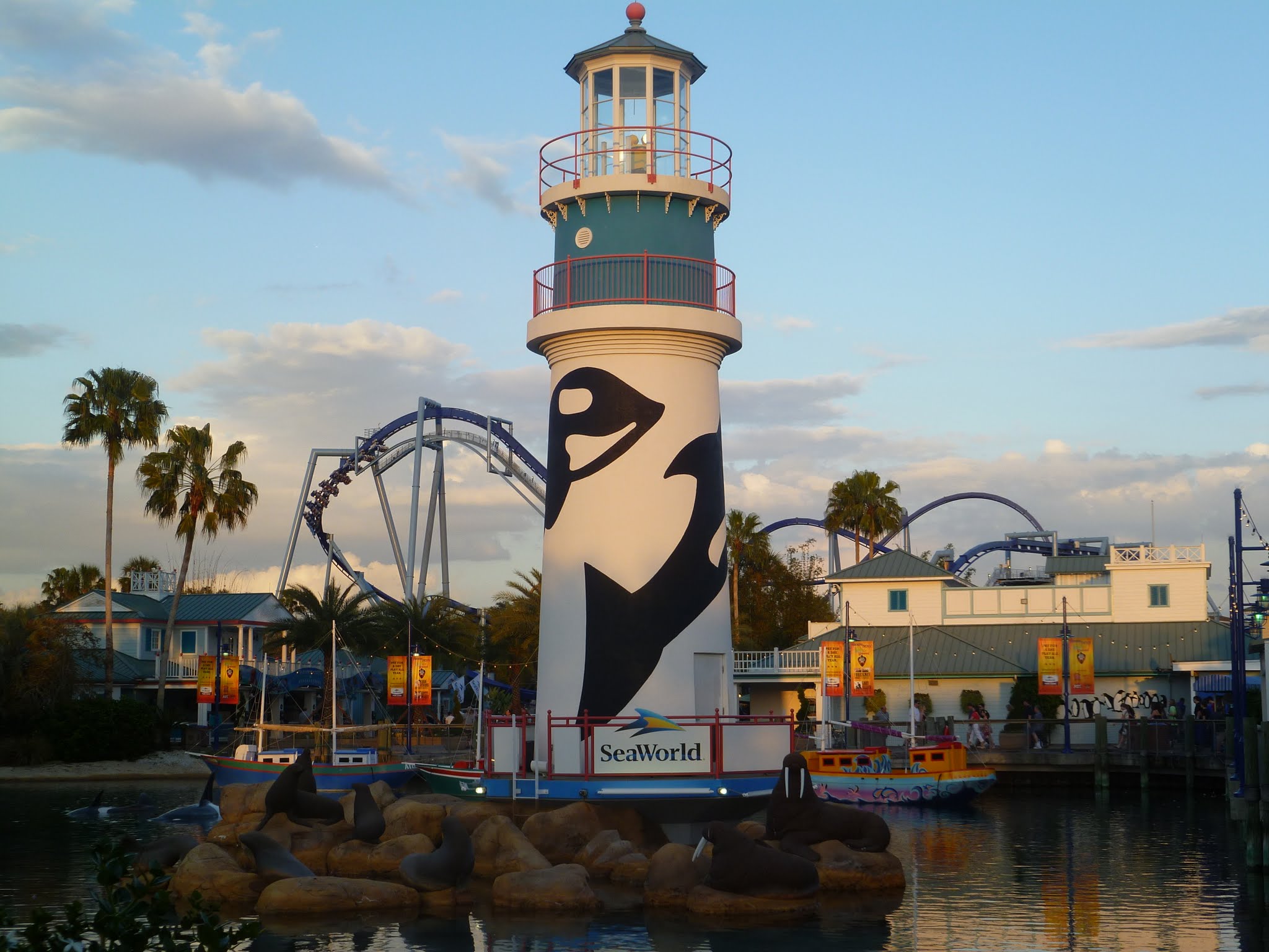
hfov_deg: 35.5
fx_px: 1980
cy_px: 476
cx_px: 634
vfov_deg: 27.0
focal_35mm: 54
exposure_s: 1/160
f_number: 4
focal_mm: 9.6
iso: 80
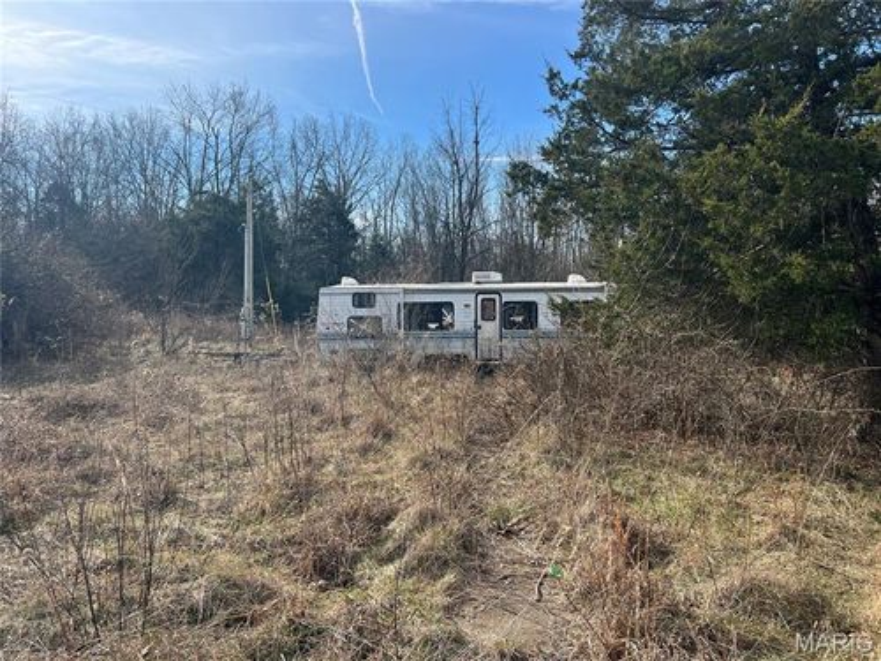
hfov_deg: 67.3
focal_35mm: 26
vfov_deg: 53.1
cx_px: 440
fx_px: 662
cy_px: 330
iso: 50
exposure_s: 1/2695
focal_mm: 5.7
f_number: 1.5
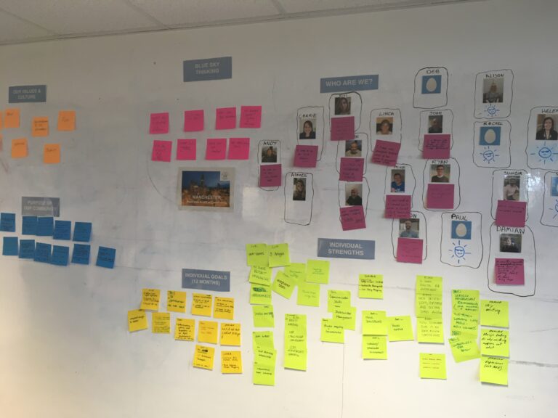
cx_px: 279
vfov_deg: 48.2
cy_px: 209
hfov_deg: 61.7
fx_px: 467
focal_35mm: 29
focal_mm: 4.15
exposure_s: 1/33
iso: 64
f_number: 2.2
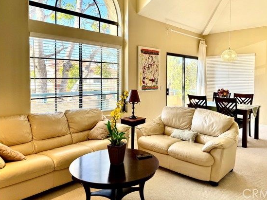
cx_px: 154
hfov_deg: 63.2
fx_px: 216
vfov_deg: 49.5
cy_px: 84
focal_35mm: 28
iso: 80
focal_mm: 6.76
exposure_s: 1/301
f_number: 1.78
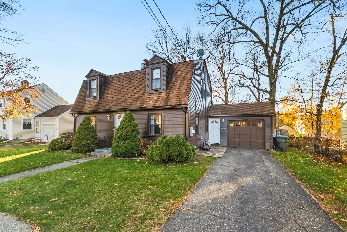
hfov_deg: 100.4
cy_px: 116
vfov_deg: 77.4
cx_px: 174
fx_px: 145
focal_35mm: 15
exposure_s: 1/800
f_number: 10
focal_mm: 10
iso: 640
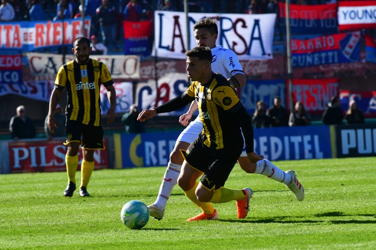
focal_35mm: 450
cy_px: 125
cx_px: 188
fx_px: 4699
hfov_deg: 4.6
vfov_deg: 3.1
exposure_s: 1/1000
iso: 800
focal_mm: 300
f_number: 10
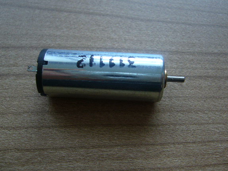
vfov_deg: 36.8
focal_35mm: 39
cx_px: 114
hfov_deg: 47.8
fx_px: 257
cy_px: 78
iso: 100
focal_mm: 5.8
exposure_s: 1/40
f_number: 2.8
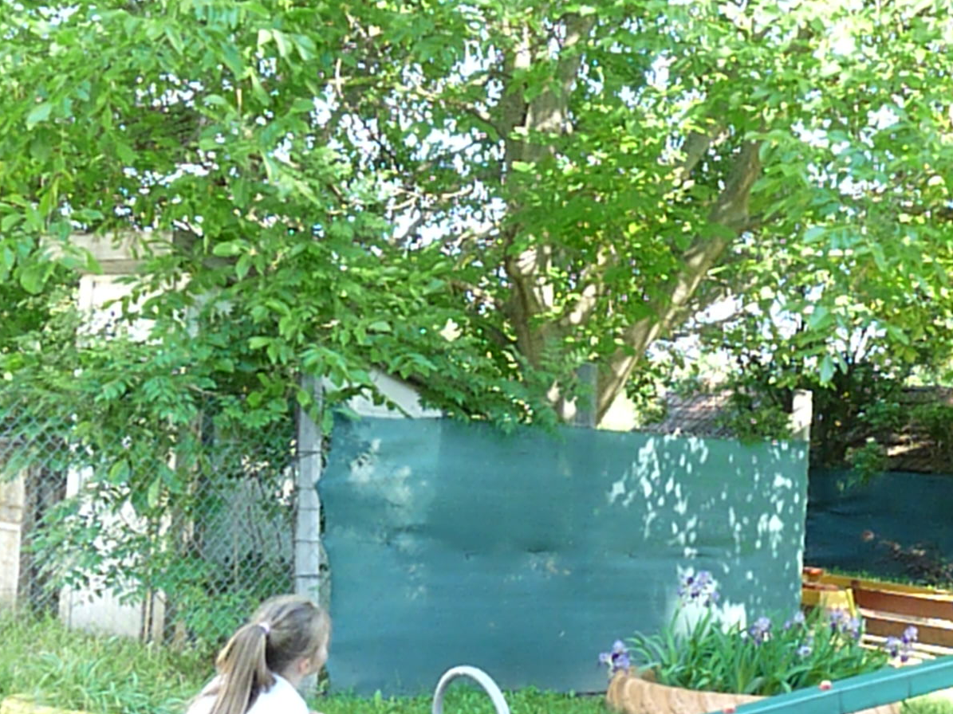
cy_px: 589
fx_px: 1982
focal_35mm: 72
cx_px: 703
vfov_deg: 20.2
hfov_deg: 26.7
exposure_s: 1/250
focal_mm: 7.4
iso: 800
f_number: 5
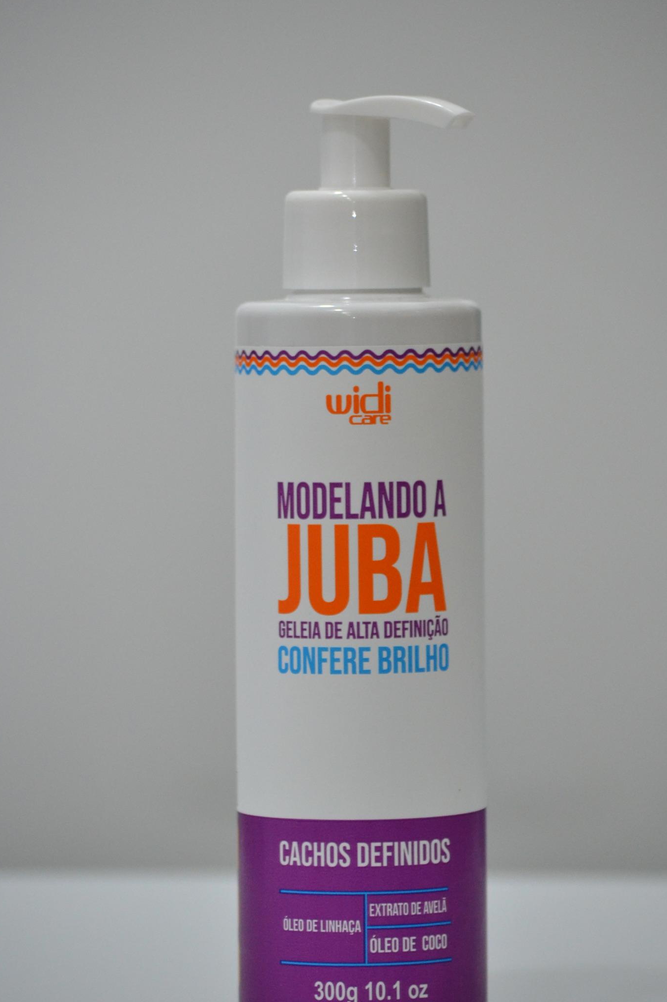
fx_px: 4809
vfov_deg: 11.9
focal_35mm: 173
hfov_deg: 7.9
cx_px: 348
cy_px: 522
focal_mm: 102
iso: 1600
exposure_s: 1/200
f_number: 5
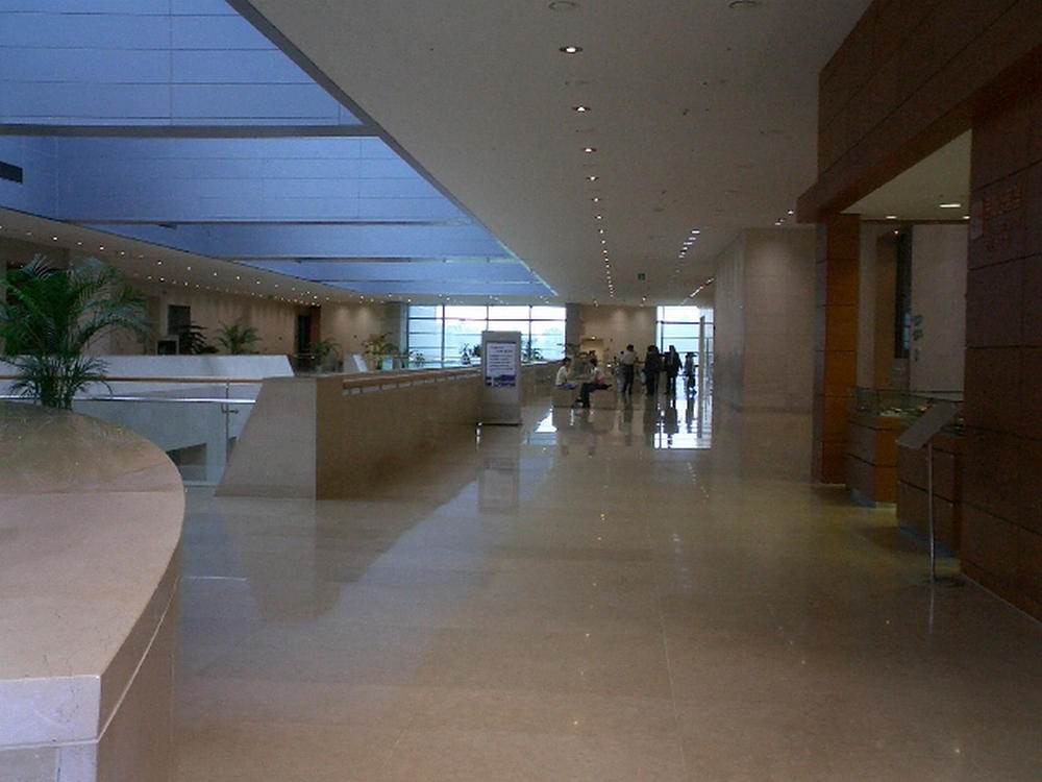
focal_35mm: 37
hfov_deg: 50.1
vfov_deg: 38.7
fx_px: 1114
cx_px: 521
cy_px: 391
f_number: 3.5
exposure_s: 1/40
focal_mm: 5.6
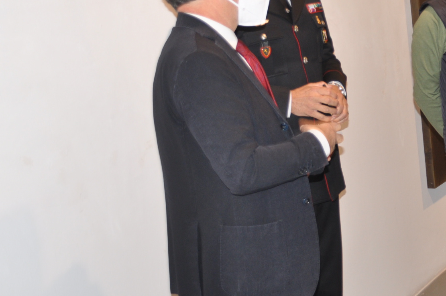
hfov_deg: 23.6
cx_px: 394
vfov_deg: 16.2
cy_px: 96
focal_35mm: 84
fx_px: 1039
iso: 400
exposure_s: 1/40
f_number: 4
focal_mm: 29
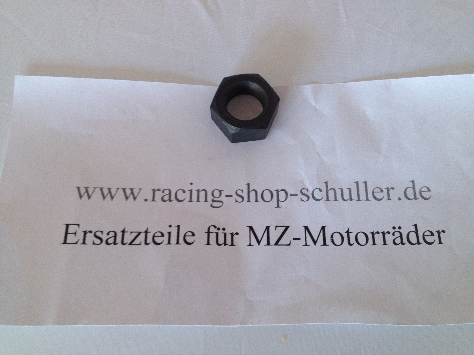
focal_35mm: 35
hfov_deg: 52.6
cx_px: 237
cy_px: 178
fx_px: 479
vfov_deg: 40.7
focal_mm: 4.28
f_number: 2.4
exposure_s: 1/20
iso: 80
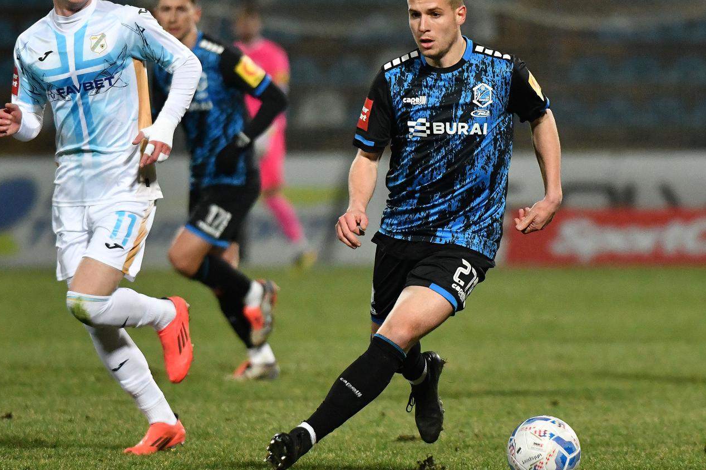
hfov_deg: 5.3
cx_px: 272
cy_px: 198
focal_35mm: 391
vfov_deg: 3.5
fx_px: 7667
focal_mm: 310
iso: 4000
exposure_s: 1/1250
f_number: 4
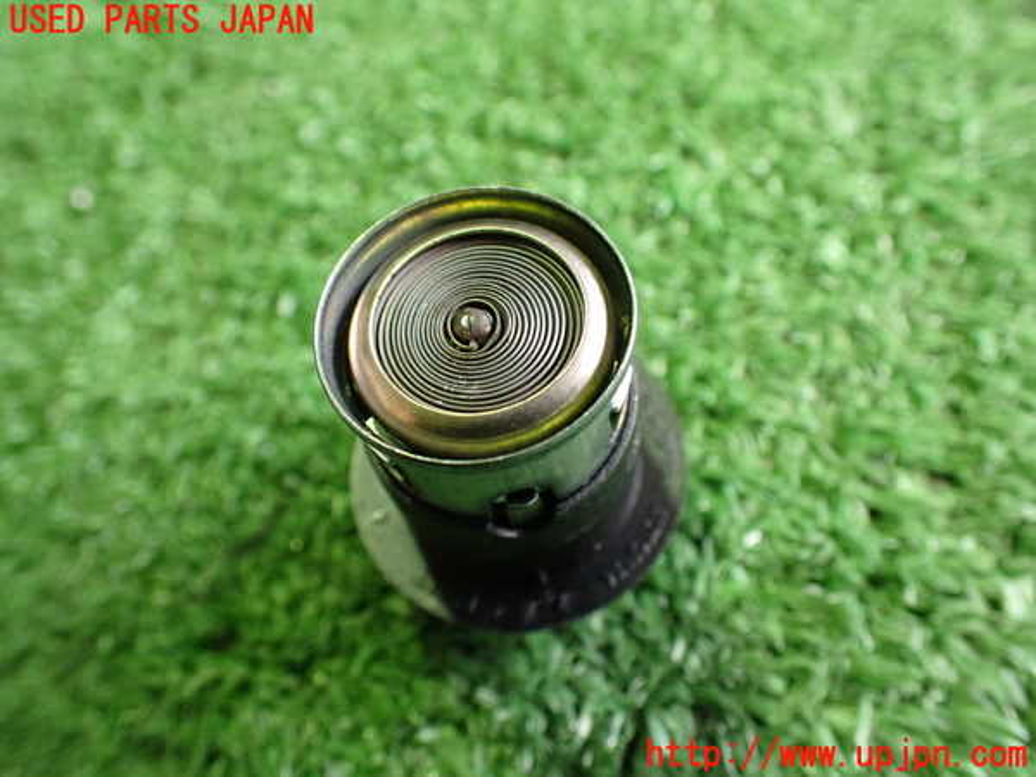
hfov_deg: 60.0
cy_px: 388
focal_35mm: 30
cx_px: 518
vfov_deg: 46.8
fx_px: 898
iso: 800
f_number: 2.3
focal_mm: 5.4
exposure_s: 1/60
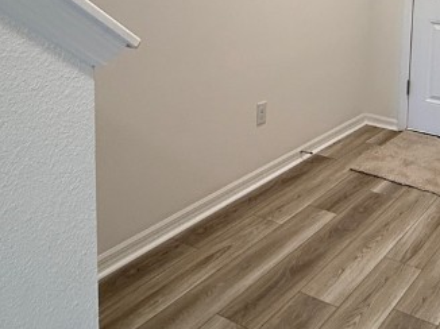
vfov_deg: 30.9
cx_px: 344
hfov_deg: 41.4
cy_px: 16
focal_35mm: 44
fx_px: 559
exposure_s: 1/120
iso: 200
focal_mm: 2.22
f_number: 2.2
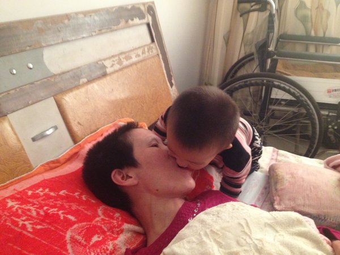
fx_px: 344
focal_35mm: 35
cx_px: 170
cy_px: 128
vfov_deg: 40.7
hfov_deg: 52.6
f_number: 2.4
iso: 320
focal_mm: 4.28
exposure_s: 1/20
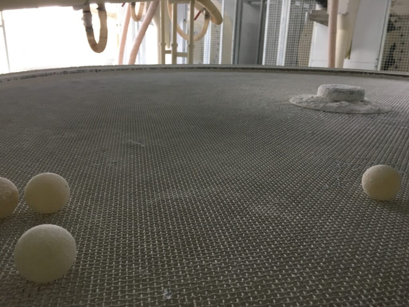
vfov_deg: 48.2
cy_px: 154
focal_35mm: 29
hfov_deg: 61.7
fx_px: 343
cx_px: 204
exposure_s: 1/33
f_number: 2.2
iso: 100
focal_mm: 4.15
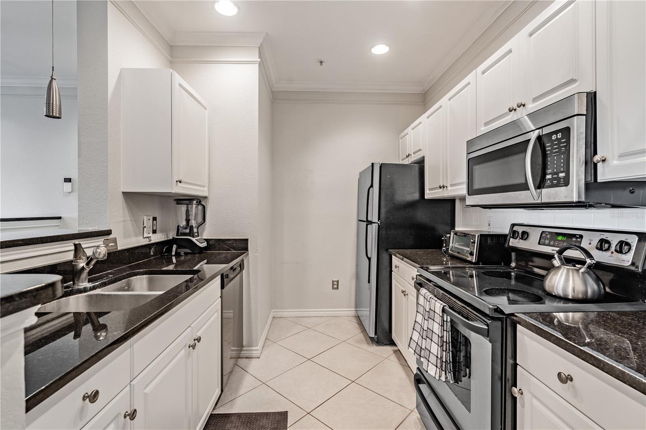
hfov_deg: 96.7
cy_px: 215
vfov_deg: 73.7
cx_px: 323
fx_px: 287
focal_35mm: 16
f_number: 7.1
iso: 100
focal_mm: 16
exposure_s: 1/2
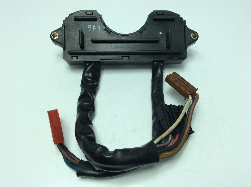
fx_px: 232
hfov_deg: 56.9
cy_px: 94
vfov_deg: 44.1
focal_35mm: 32
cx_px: 126
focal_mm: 3.3
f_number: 2.4
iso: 32
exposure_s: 1/440
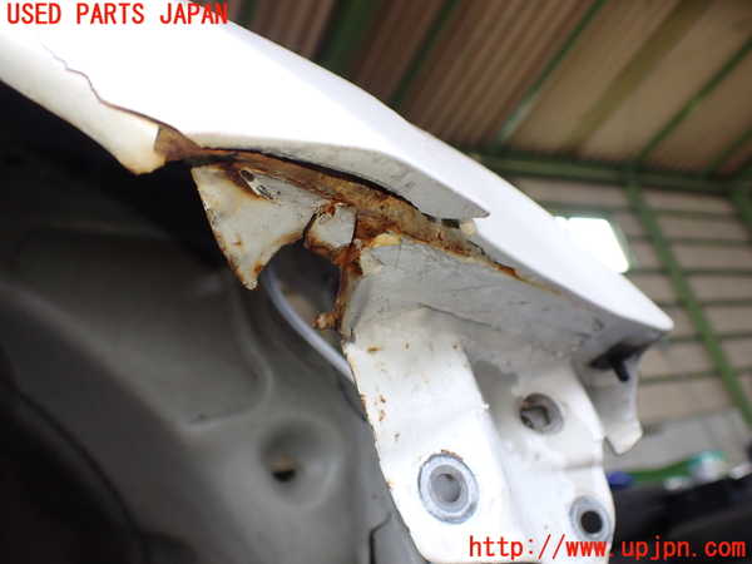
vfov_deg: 46.8
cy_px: 282
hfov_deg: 60.0
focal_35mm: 30
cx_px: 376
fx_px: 652
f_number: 2.3
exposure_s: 1/125
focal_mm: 5.4
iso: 200
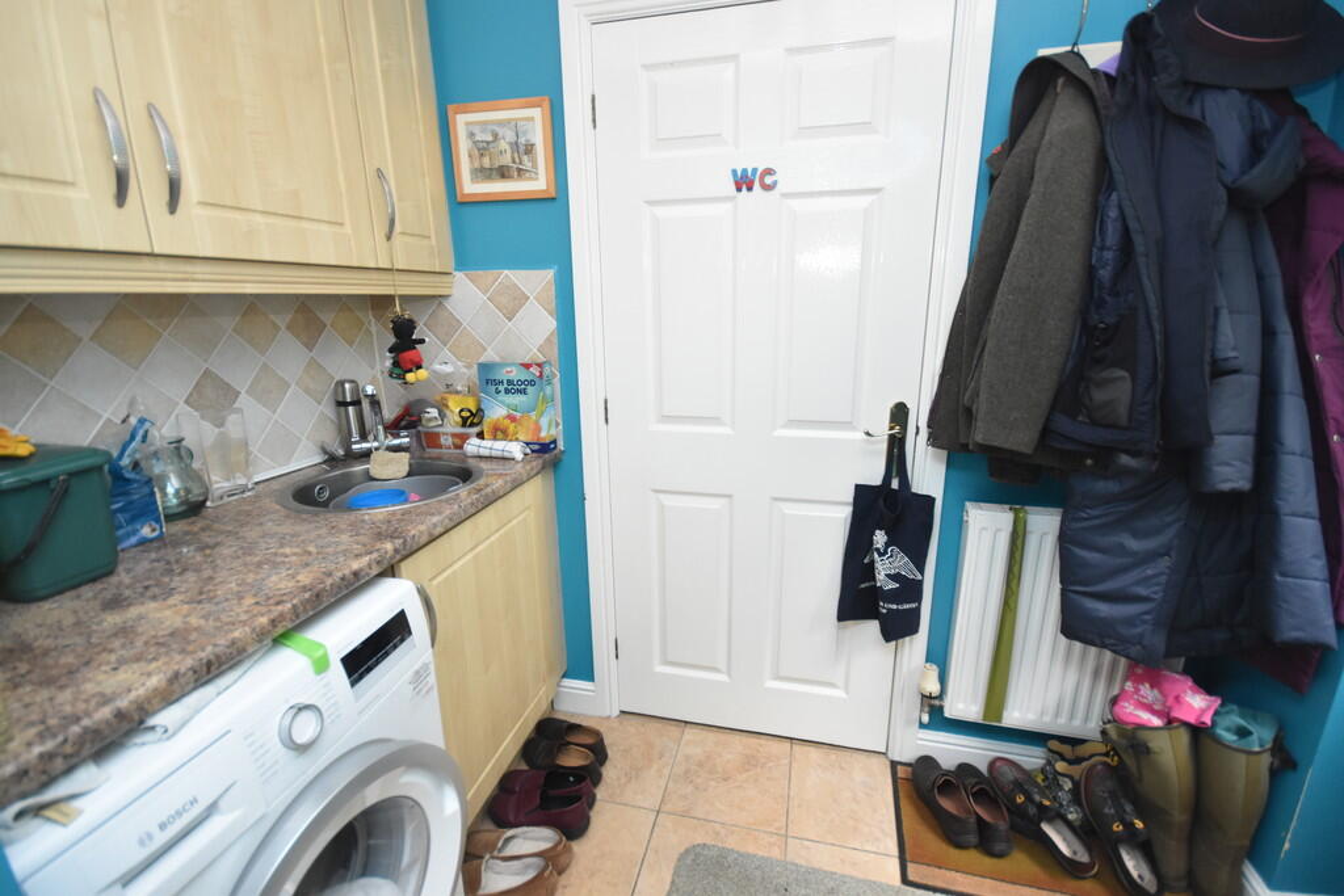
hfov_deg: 100.4
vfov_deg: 77.3
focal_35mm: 15
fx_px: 560
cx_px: 672
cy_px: 448
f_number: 4
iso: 1600
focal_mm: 10
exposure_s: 1/60
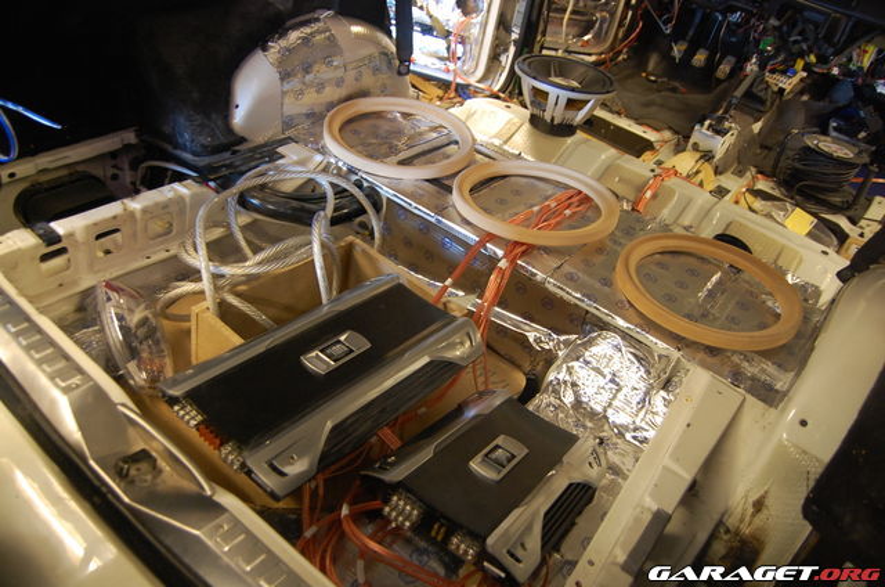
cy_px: 294
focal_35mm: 27
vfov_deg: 47.7
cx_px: 442
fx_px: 662
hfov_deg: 67.5
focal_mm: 18
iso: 900
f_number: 3.5
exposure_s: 1/8
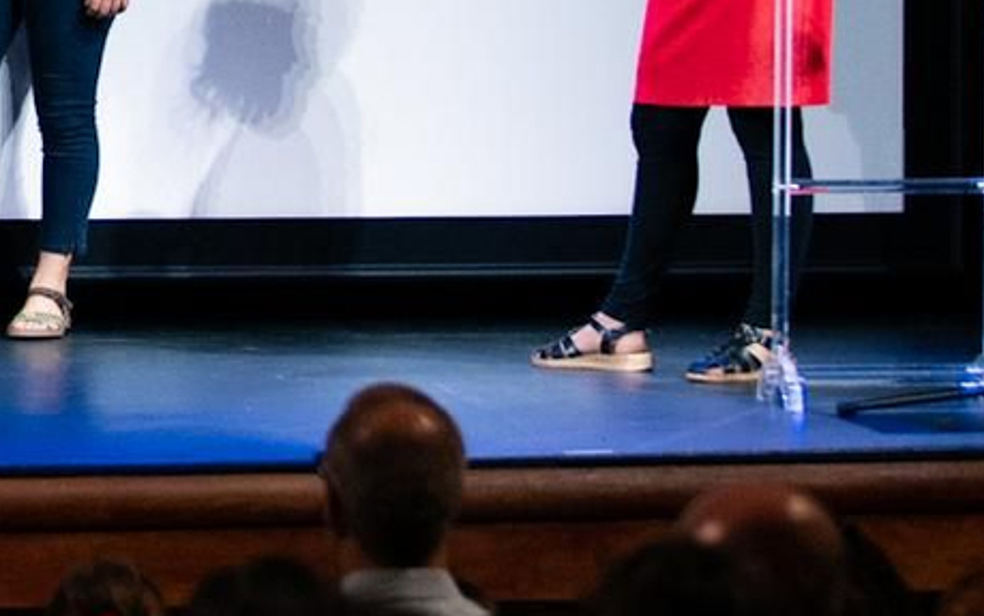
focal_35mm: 333
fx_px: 8931
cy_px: -654
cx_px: -677
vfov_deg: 3.9
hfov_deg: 6.2
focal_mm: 75
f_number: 2.8
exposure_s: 1/500
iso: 2000
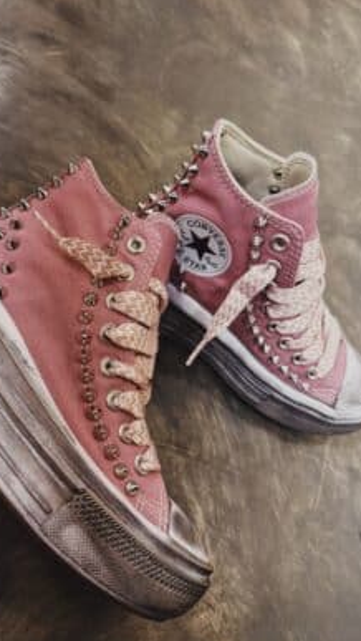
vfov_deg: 69.8
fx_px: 459
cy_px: 326
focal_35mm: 27
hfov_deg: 42.7
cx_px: 144
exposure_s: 1/100
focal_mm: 6.76
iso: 100
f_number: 1.78
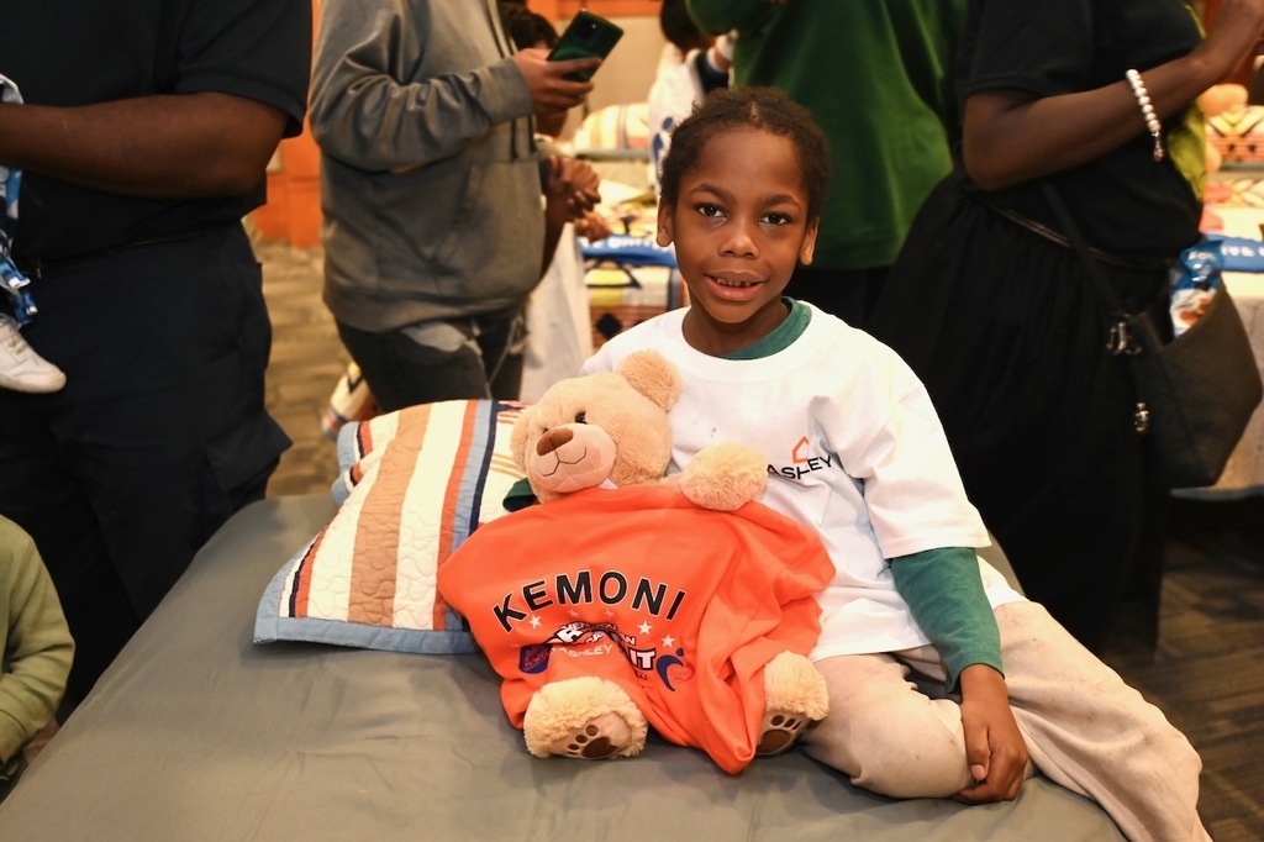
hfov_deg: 49.6
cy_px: 421
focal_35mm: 39
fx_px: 1369
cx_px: 632
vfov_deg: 34.2
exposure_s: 1/100
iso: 3200
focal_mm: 39
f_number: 4
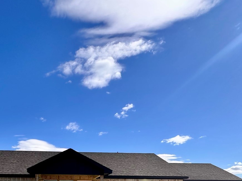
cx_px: 75
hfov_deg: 56.7
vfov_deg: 38.8
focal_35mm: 31
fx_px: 217
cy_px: 191
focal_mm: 2.22
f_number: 2.2
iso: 40
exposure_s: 1/1832
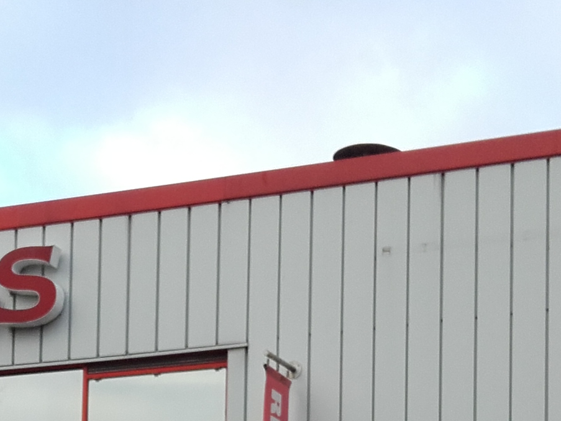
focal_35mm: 89
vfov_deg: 15.6
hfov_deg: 22.0
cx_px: 232
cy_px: 587
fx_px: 1442
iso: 50
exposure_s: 1/139
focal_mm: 3.31
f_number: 2.2
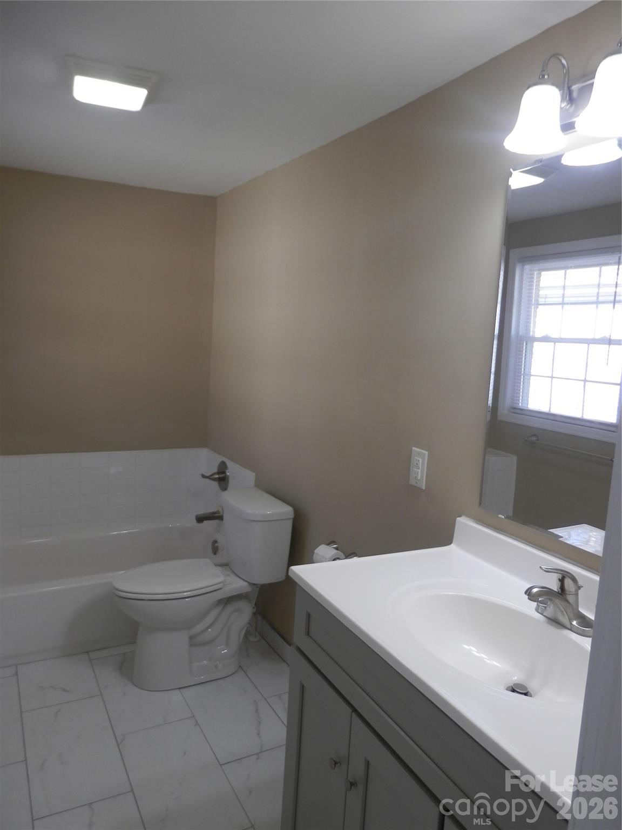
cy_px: 415
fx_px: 599
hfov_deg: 54.9
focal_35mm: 25
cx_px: 311
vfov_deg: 69.4
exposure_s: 1/40
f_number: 3
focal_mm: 4.5
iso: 80
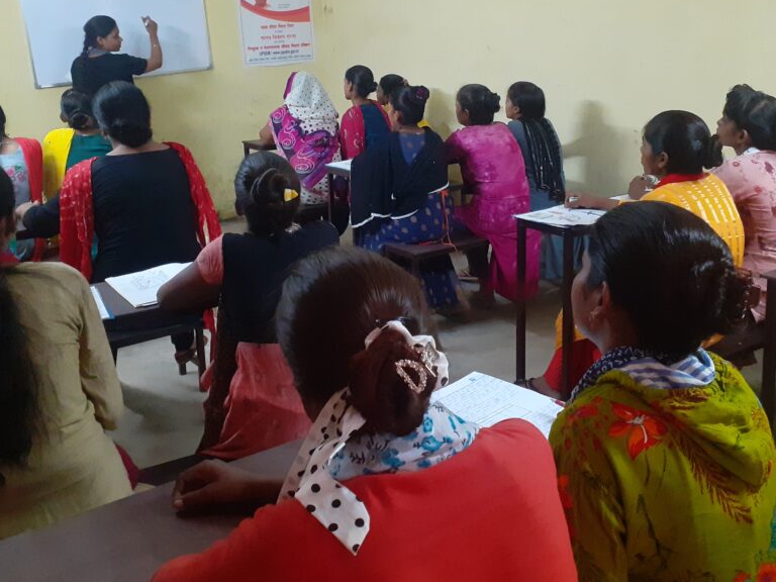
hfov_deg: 51.4
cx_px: 396
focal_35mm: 36
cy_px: 197
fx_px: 807
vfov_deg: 39.2
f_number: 1.9
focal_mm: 3.6
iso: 400
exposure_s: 1/25
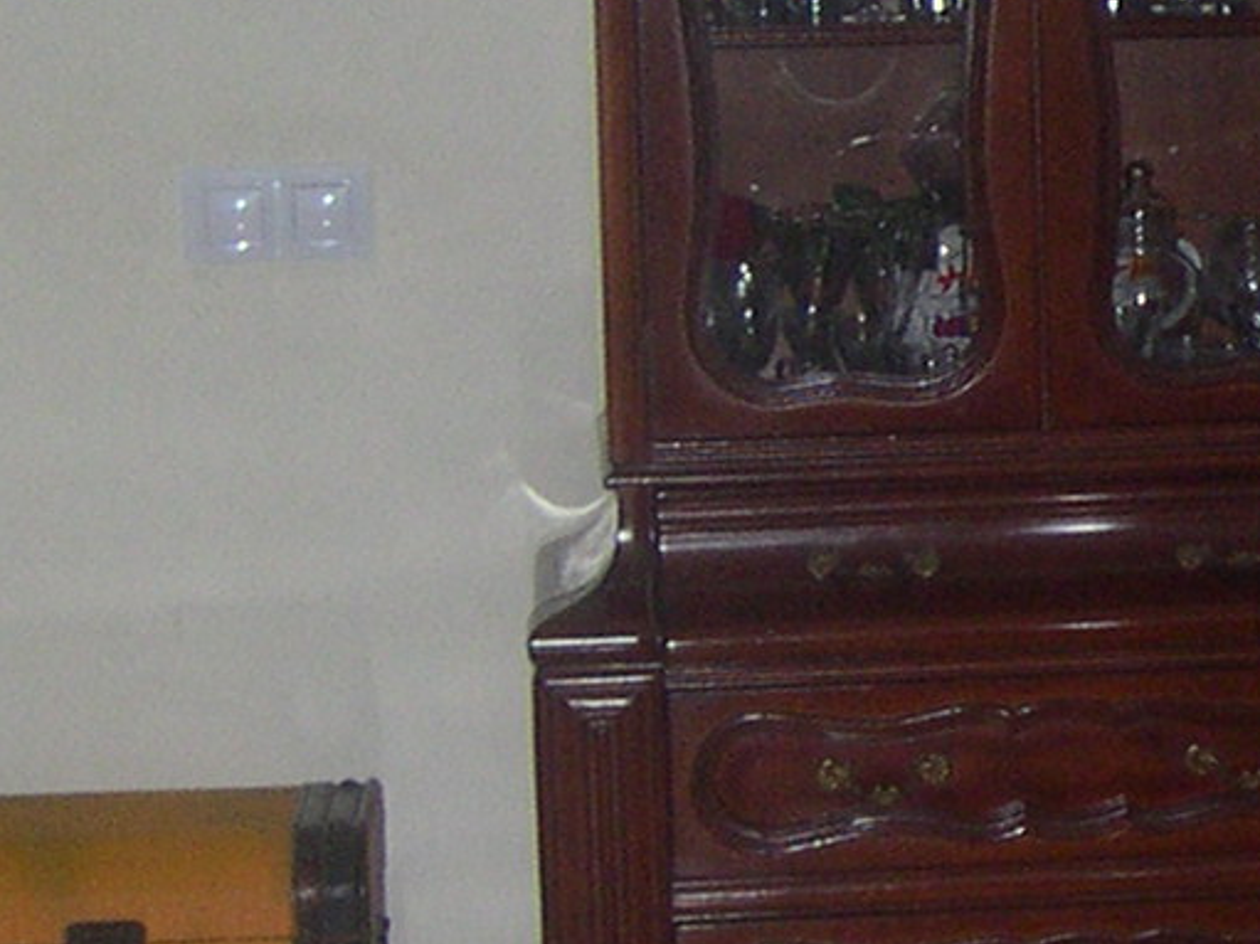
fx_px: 6150
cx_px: 1968
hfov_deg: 11.2
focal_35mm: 169
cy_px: 387
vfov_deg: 8.8
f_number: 2.8
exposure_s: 1/60
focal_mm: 8
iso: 226
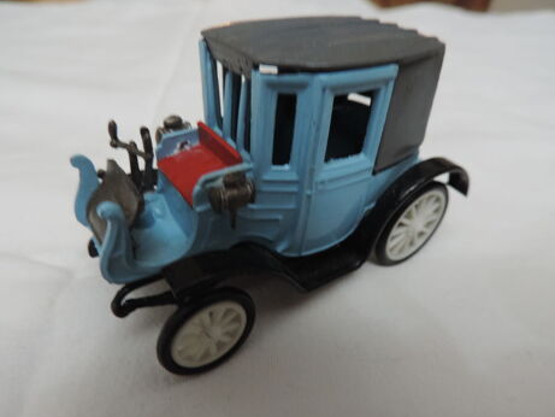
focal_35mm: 25
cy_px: 216
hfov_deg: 69.4
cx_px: 270
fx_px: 401
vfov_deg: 54.9
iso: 450
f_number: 3
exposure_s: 1/8
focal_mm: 4.3
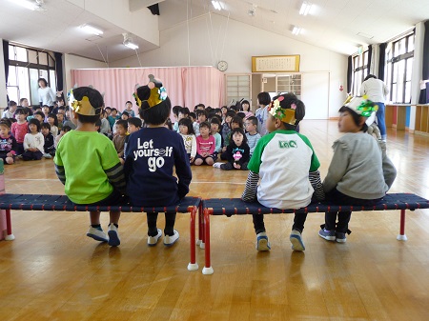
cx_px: 214
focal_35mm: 32
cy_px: 160
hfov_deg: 56.8
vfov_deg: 44.1
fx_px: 396
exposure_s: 1/30
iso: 200
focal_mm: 5.3
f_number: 3.5
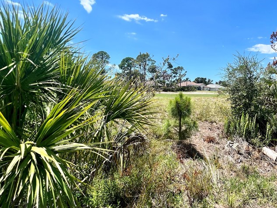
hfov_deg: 76.0
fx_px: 168
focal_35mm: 21
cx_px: 189
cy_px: 80
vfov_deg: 62.7
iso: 32
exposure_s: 1/1946
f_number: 1.8
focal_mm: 1.57
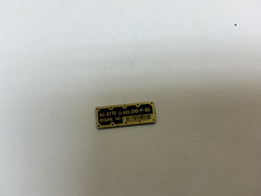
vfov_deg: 48.2
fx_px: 219
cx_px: 130
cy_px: 98
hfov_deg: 61.7
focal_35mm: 29
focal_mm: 3
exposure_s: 1/100
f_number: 1.8
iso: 32
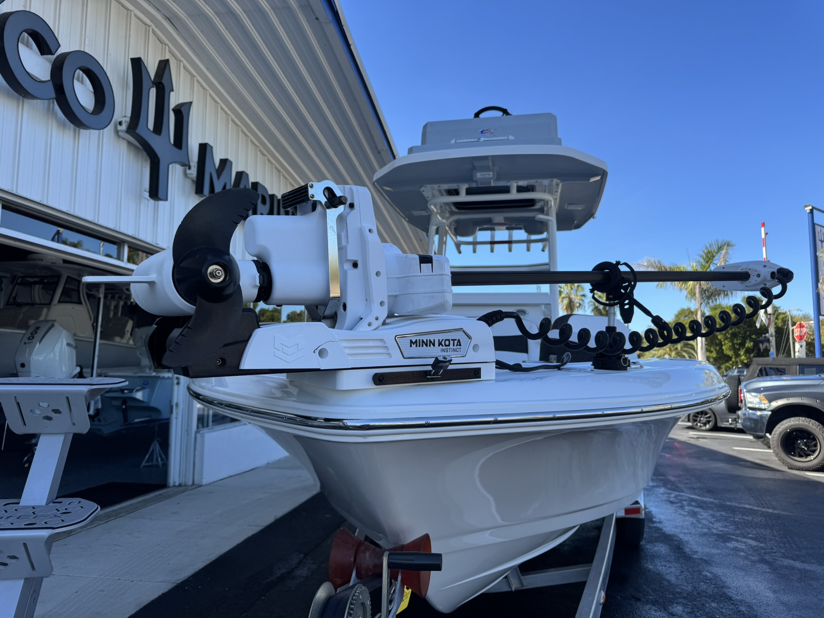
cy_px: 309
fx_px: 571
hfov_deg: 71.6
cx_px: 412
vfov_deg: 56.8
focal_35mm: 24
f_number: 1.78
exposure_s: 1/1869
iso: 80
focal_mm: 6.76
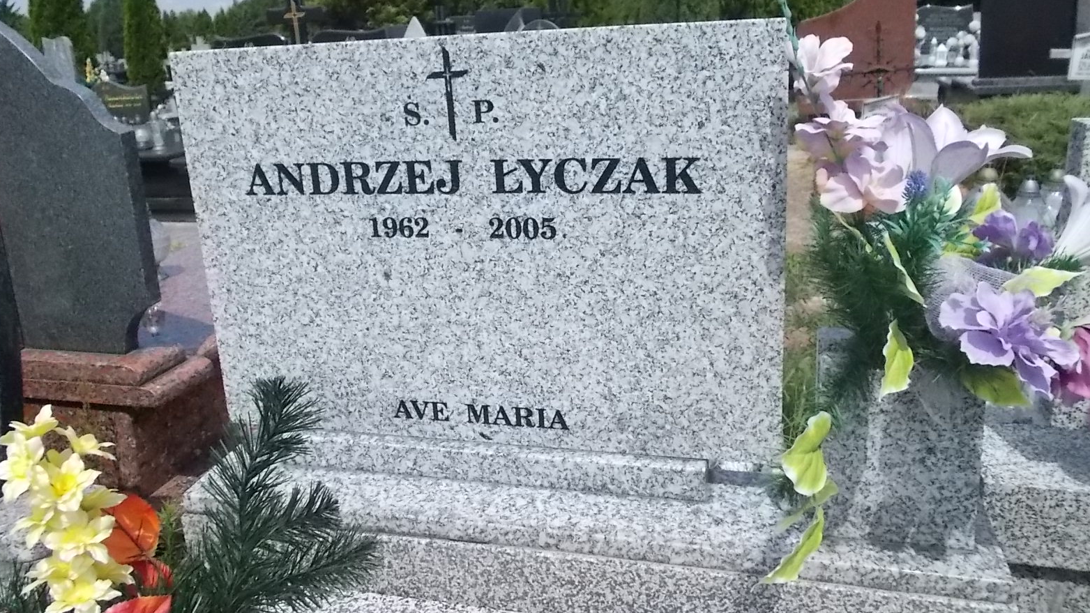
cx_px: 536
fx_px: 838
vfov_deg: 39.9
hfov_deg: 66.1
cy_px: 234
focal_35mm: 29
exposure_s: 1/1000
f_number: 8
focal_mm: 4.6
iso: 400
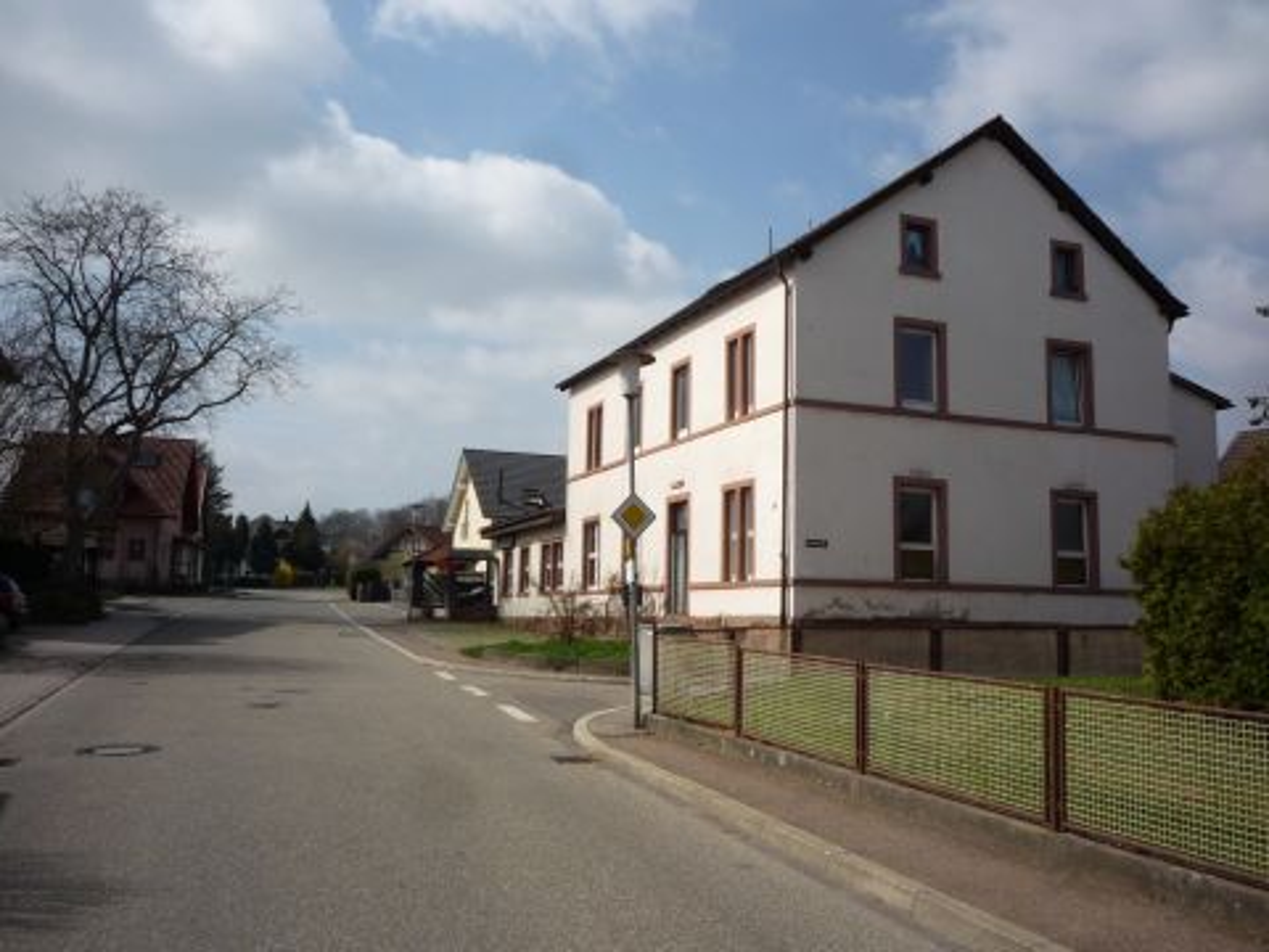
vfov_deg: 44.2
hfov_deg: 56.8
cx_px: 634
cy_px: 476
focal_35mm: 32
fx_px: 1173
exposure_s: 1/640
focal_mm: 5.2
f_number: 5.6
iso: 100
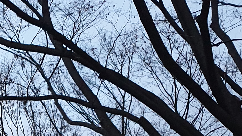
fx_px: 802
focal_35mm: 125
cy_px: 257
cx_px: -93
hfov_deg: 16.1
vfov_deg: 9.2
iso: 320
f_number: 1.5
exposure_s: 1/12
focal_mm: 4.3
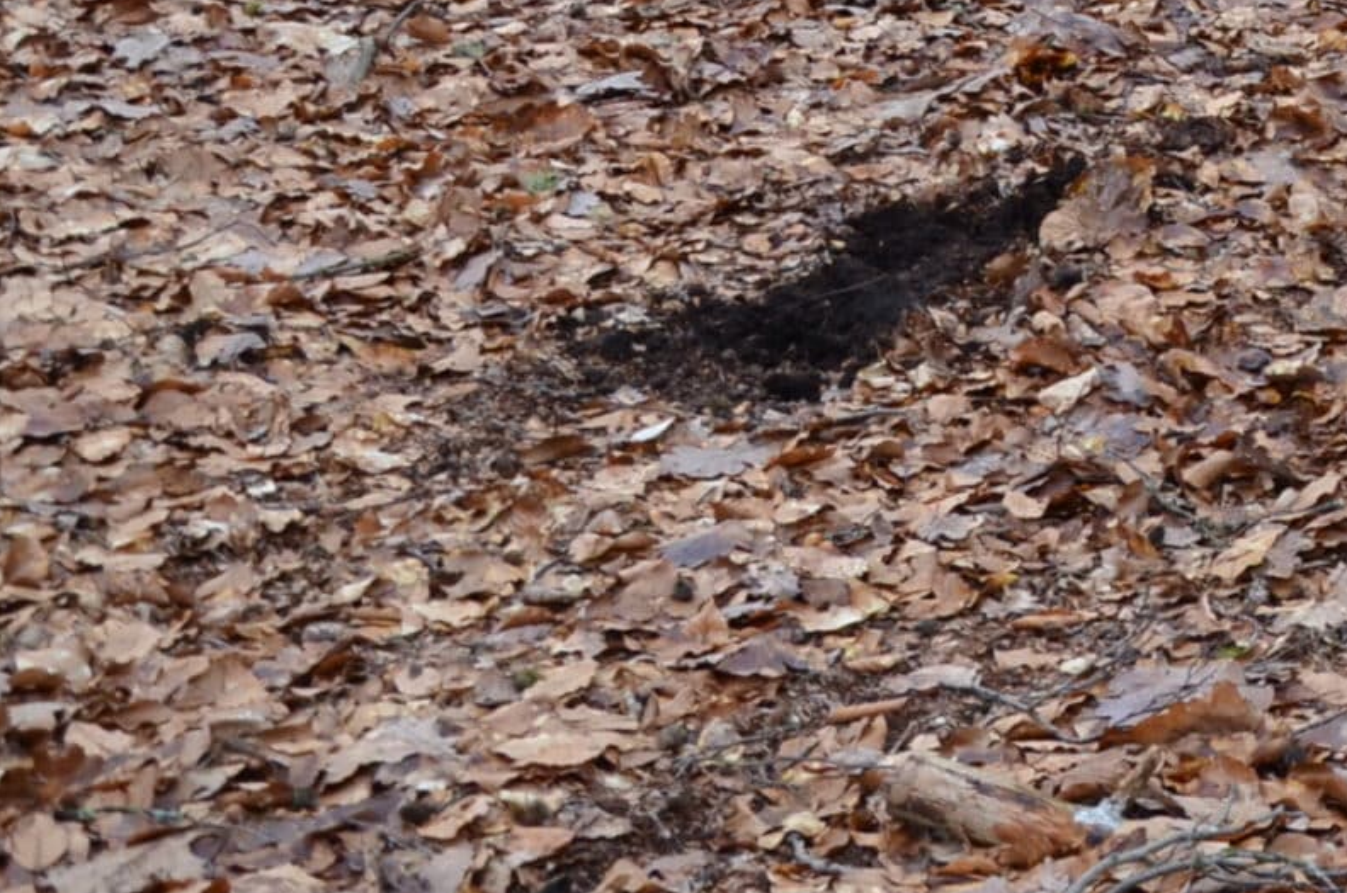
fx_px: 4669
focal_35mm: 125
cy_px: -629
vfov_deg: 10.4
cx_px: 2299
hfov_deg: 14.7
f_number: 5
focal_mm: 22
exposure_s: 1/100
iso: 400
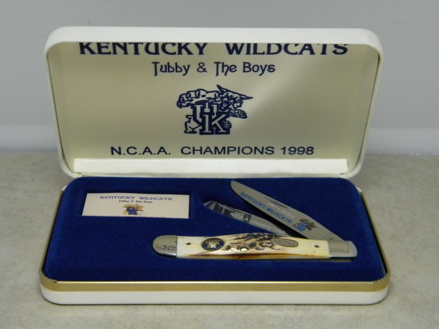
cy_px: 164
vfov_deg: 21.9
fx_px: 850
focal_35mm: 67
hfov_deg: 29.0
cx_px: 220
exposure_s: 1/21.8
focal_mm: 12.2
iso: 400
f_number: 4.3
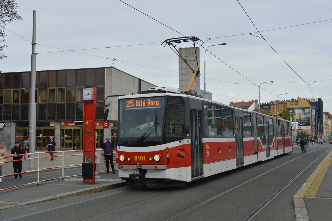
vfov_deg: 34.2
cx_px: 166
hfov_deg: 49.6
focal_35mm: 39
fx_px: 359
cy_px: 110
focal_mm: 26
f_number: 7.1
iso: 100
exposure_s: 1/200
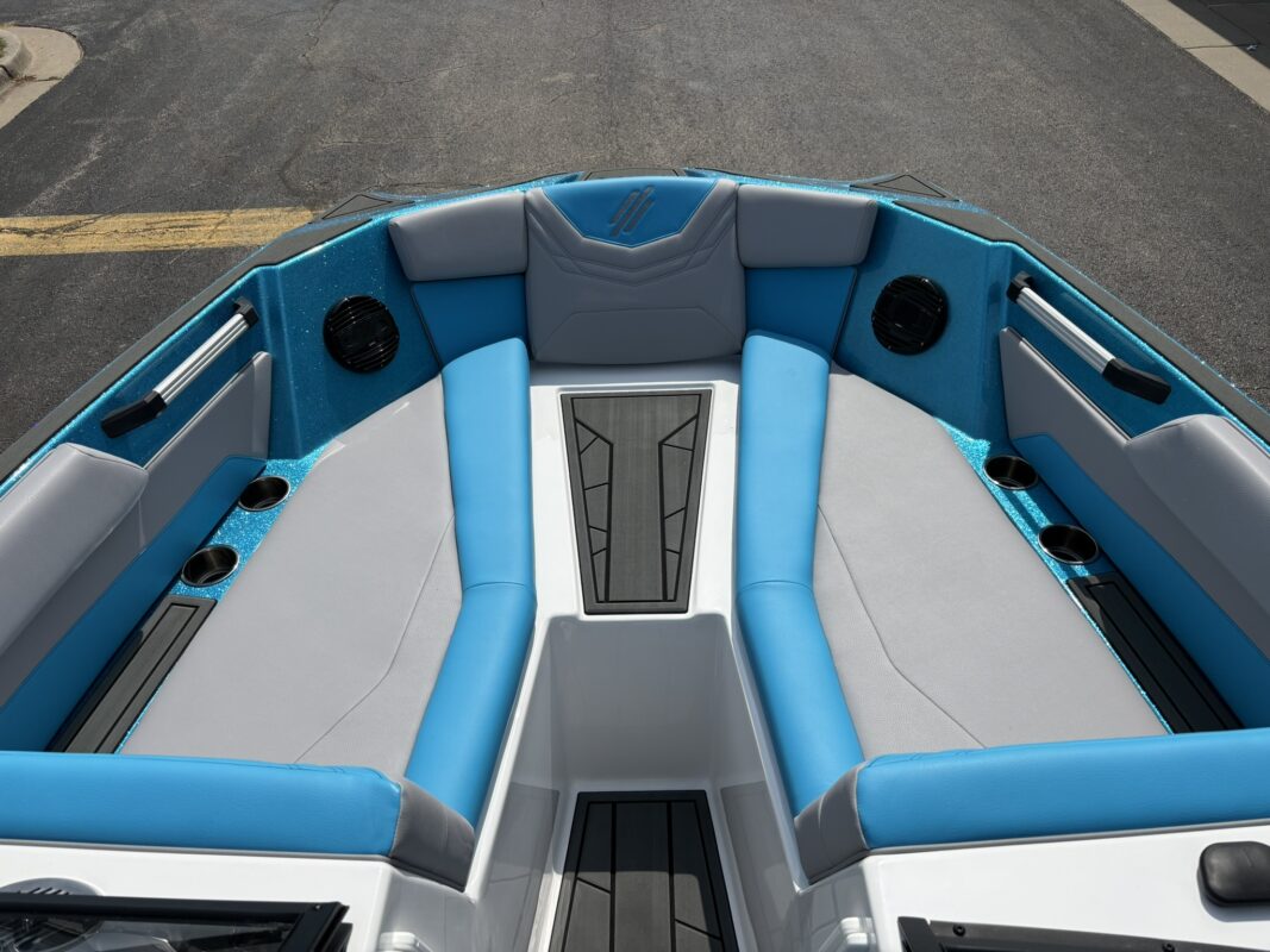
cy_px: 476
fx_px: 954
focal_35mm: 26
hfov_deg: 67.3
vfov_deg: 53.1
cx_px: 635
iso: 50
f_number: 1.6
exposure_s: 1/6711
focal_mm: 5.96
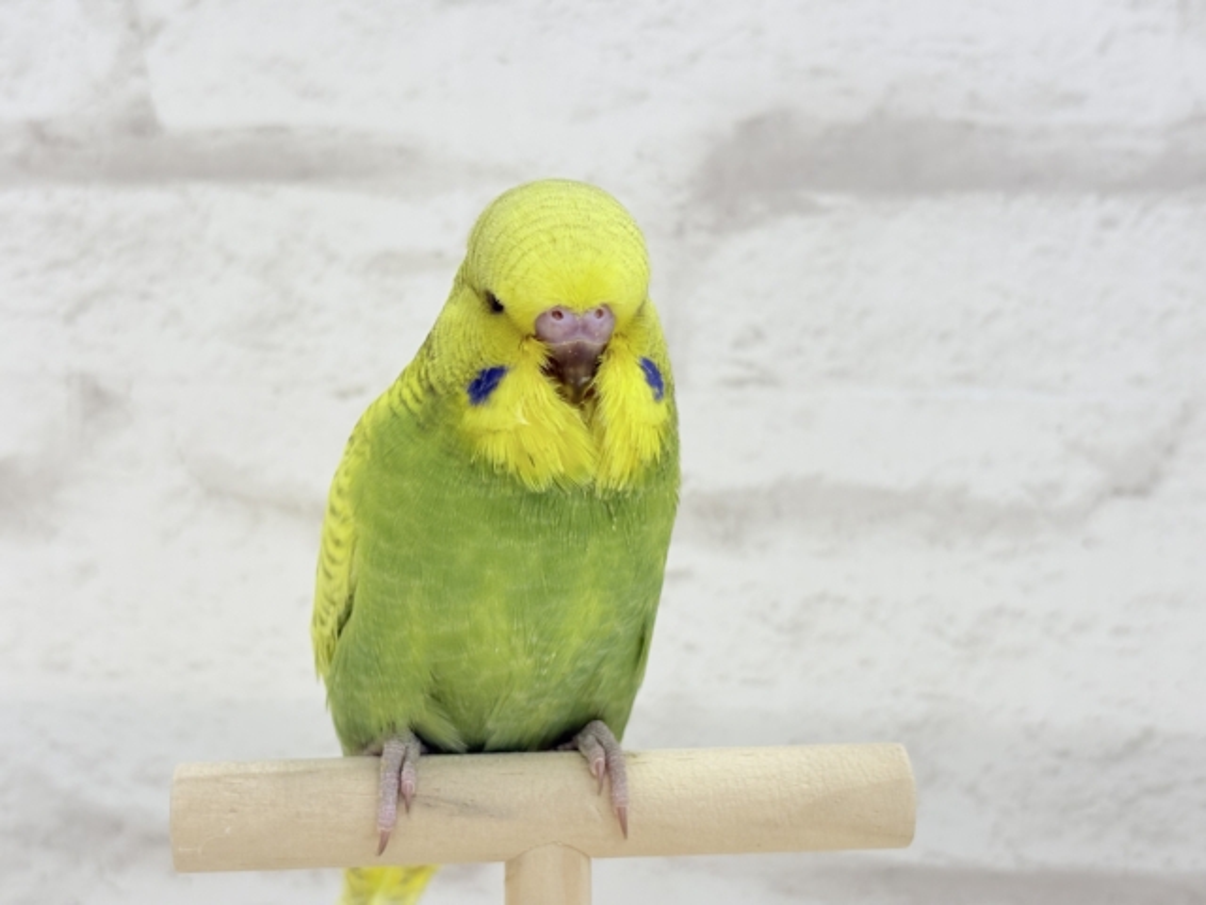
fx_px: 1812
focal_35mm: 52
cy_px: 452
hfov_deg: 36.8
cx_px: 603
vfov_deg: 28.0
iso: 64
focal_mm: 5.96
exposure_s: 1/100
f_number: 1.6
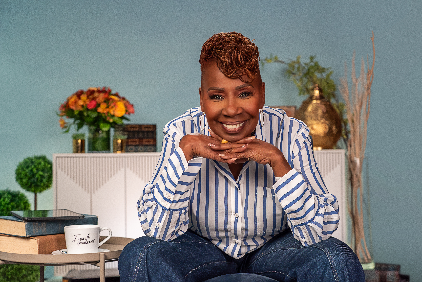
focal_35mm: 61
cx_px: 211
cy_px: 141
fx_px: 715
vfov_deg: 22.3
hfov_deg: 32.9
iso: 1250
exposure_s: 1/160
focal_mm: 61
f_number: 4
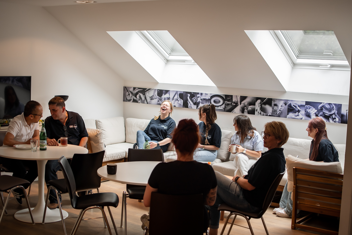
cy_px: 118
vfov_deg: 26.0
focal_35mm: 52
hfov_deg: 38.2
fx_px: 508
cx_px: 176
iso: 320
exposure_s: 1/320
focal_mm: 35
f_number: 2
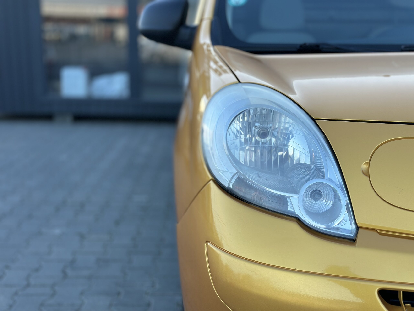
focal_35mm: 48
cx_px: 207
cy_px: 156
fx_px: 574
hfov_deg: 39.7
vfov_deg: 30.3
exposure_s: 1/580
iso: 80
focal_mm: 6.86
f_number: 1.78
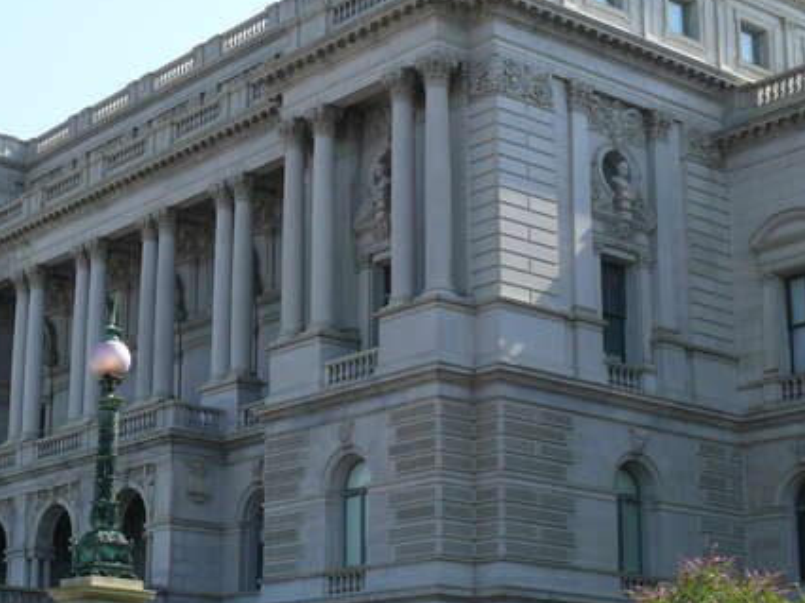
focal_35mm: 77
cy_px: 372
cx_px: 204
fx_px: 1790
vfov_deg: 19.1
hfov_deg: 25.1
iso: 100
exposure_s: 1/320
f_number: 5.6
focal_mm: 8.6
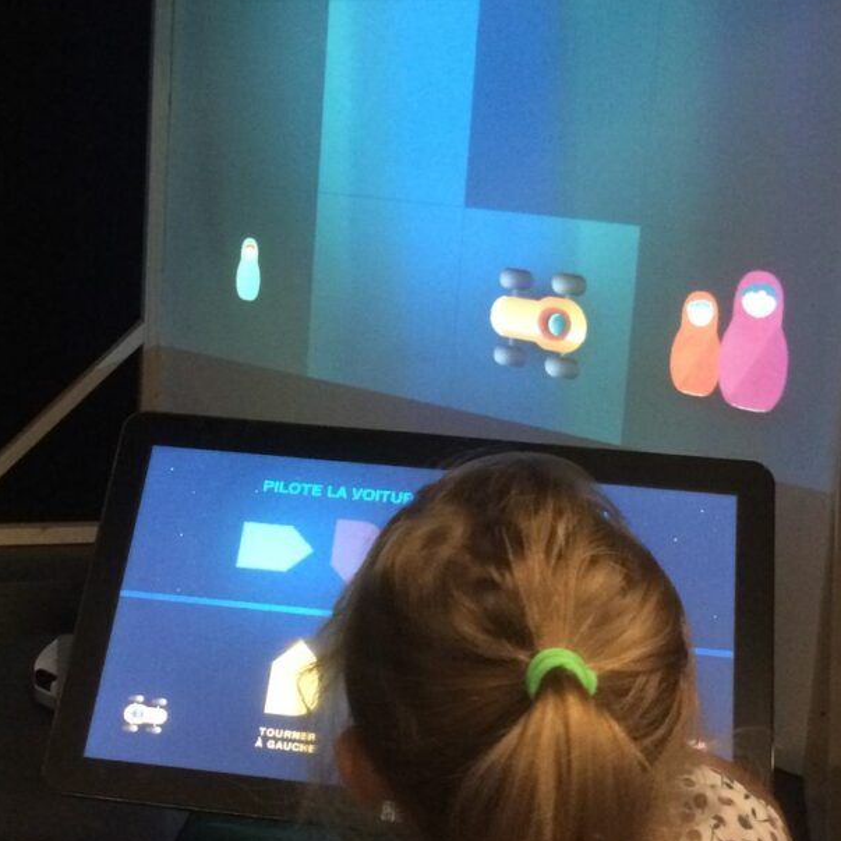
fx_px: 1512
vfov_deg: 31.1
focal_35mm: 55
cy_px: 376
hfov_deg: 31.0
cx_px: 358
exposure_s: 1/25
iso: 320
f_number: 2.2
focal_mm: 4.15
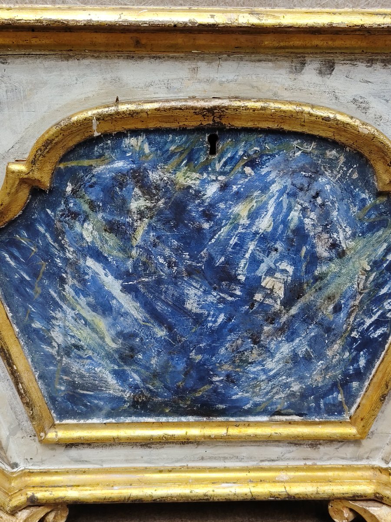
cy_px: 261
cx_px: 196
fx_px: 602
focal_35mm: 40
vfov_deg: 46.8
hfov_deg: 36.0
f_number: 1.75
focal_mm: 5.25
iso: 100
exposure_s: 1/417
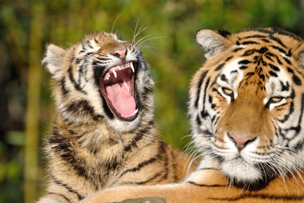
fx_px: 7607
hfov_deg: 2.3
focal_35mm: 900
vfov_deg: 1.5
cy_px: 102
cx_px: 152
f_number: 6.3
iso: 220
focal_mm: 600
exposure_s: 1/500
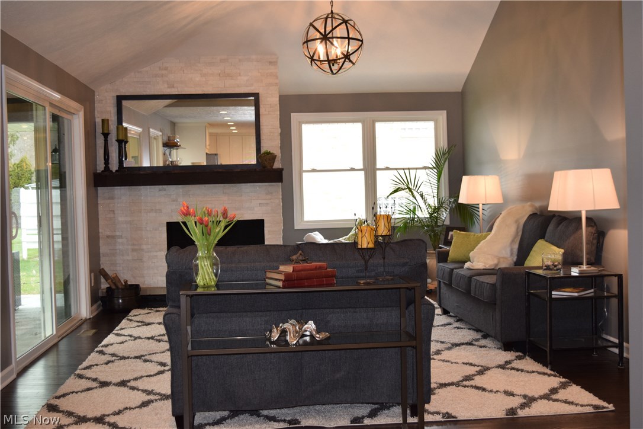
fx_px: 804
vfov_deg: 29.9
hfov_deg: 43.6
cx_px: 322
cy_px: 214
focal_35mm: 45
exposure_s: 1/100
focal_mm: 30
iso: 800
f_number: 5
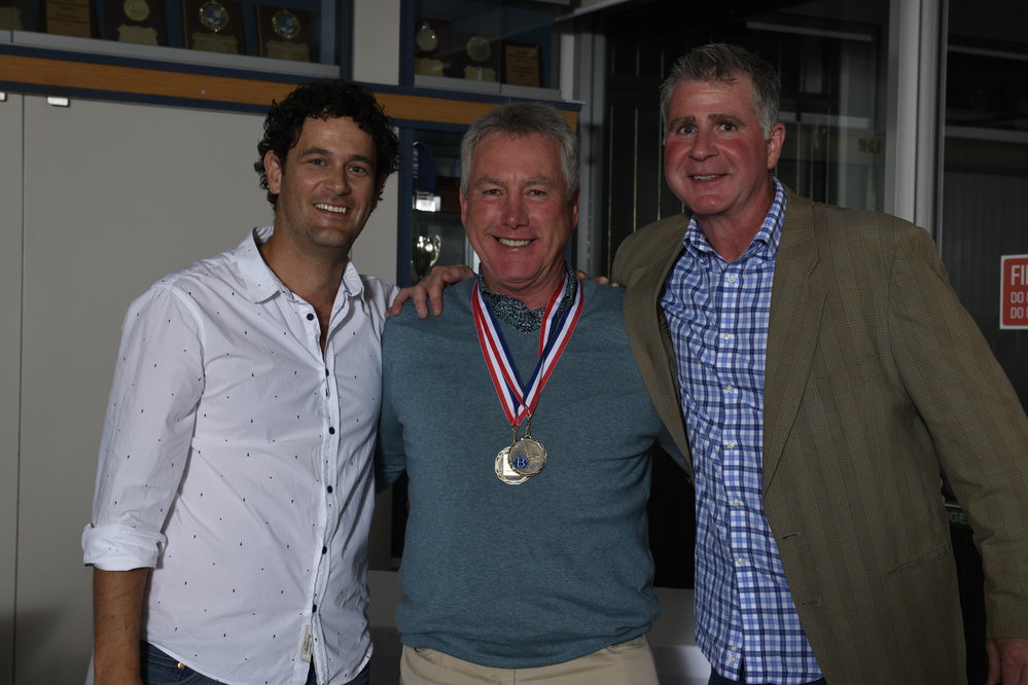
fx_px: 1713
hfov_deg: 33.4
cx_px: 514
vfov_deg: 22.6
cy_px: 342
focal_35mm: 60
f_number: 9
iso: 320
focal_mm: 60
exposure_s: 1/125
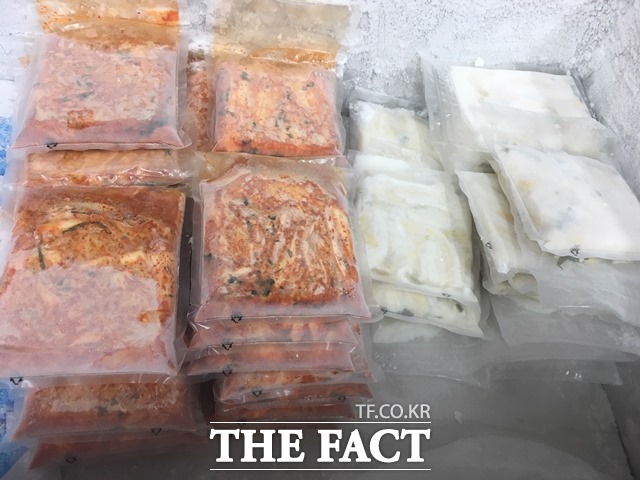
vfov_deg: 48.2
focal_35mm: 29
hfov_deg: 61.7
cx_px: 320
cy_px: 240
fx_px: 536
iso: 40
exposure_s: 1/30
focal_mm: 4.15
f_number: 2.2
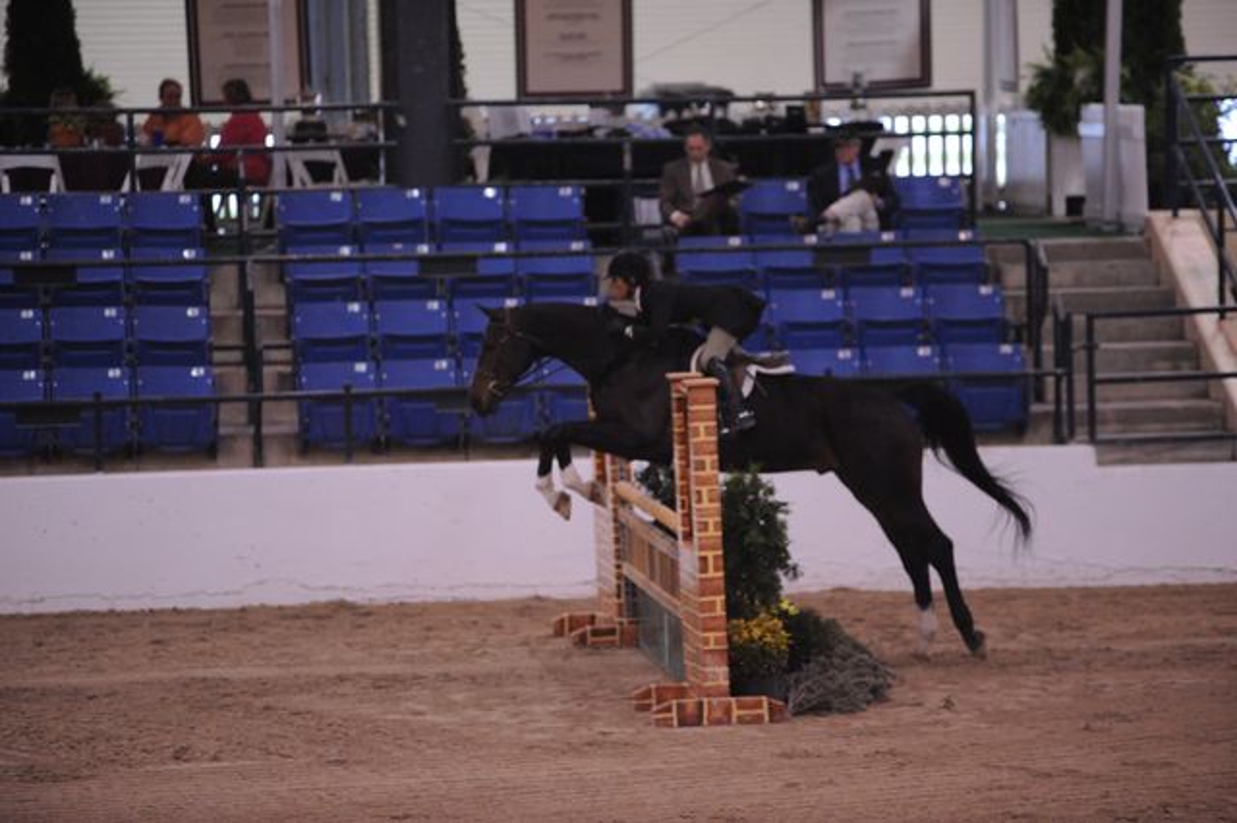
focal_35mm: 200
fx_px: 6868
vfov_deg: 6.9
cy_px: 412
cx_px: 618
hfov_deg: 10.3
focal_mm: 200
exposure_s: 1/400
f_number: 2.8
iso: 5000
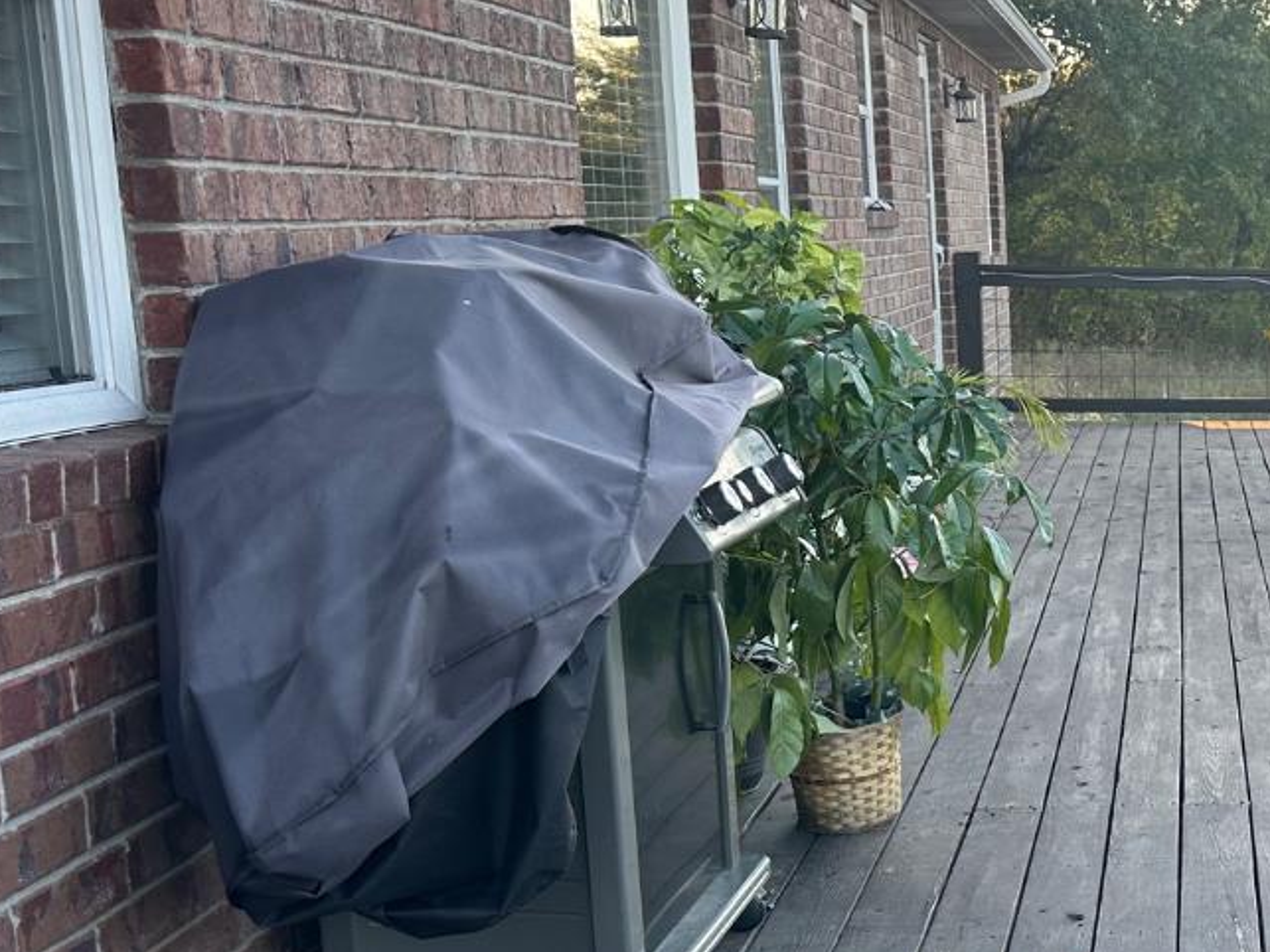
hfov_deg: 30.6
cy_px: 572
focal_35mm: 56
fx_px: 2054
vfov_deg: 26.0
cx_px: 1404
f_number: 1.78
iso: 64
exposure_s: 1/223
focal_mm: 6.86
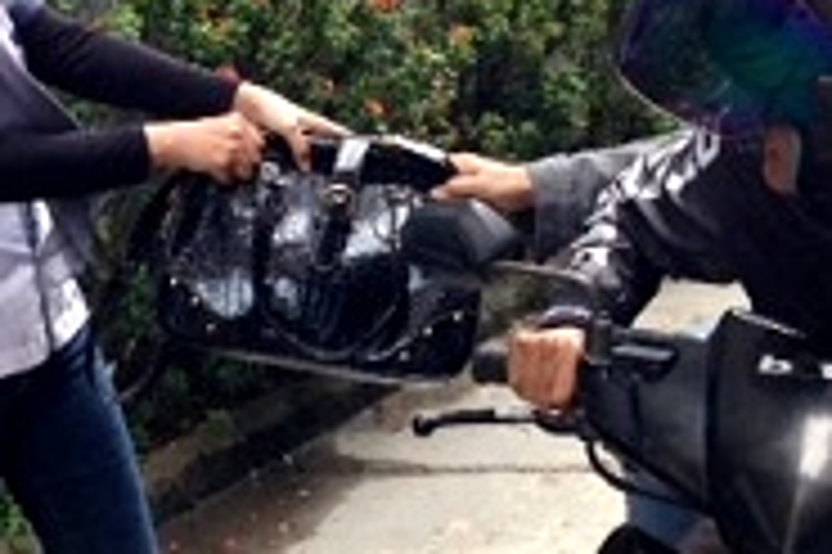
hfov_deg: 21.8
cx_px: 252
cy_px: 272
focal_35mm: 93
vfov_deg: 14.7
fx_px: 2147
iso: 80
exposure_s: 1/120
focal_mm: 4.12
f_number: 2.4
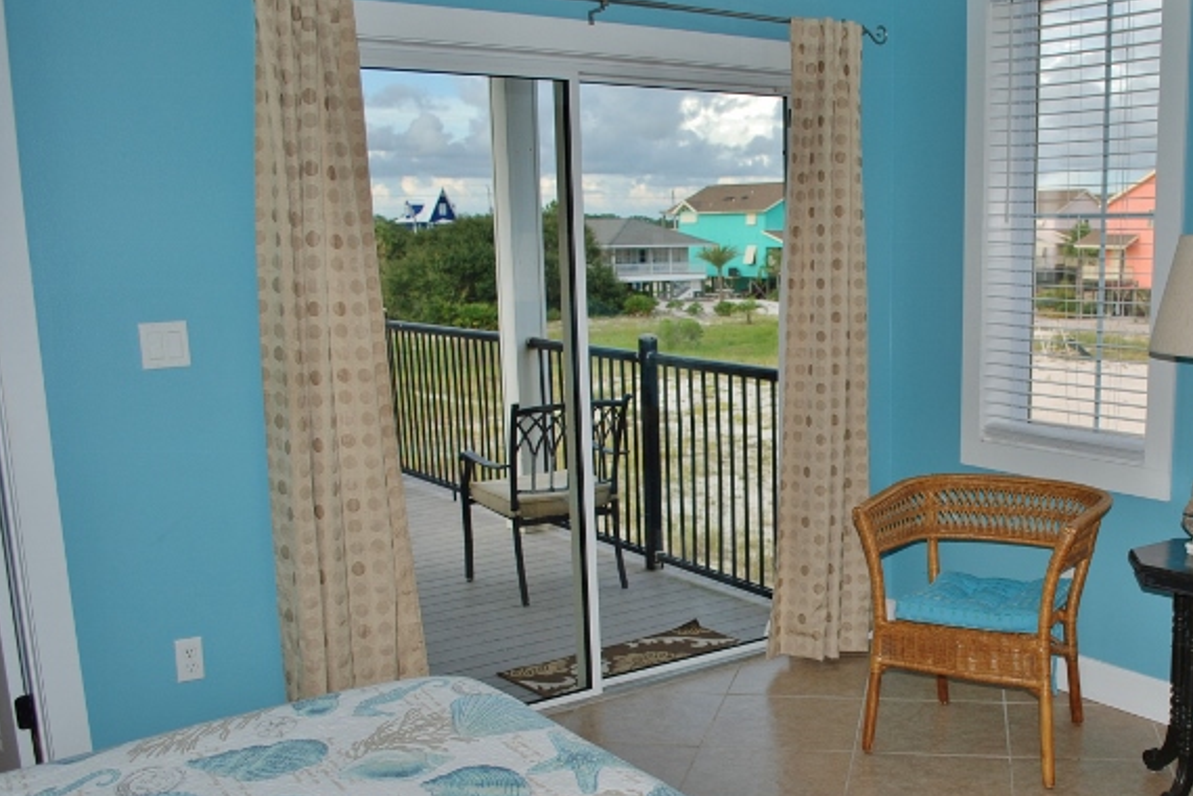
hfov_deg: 49.6
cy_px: 512
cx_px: 820
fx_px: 1259
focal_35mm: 38
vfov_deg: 34.8
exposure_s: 1/200
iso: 100
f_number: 3.5
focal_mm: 18
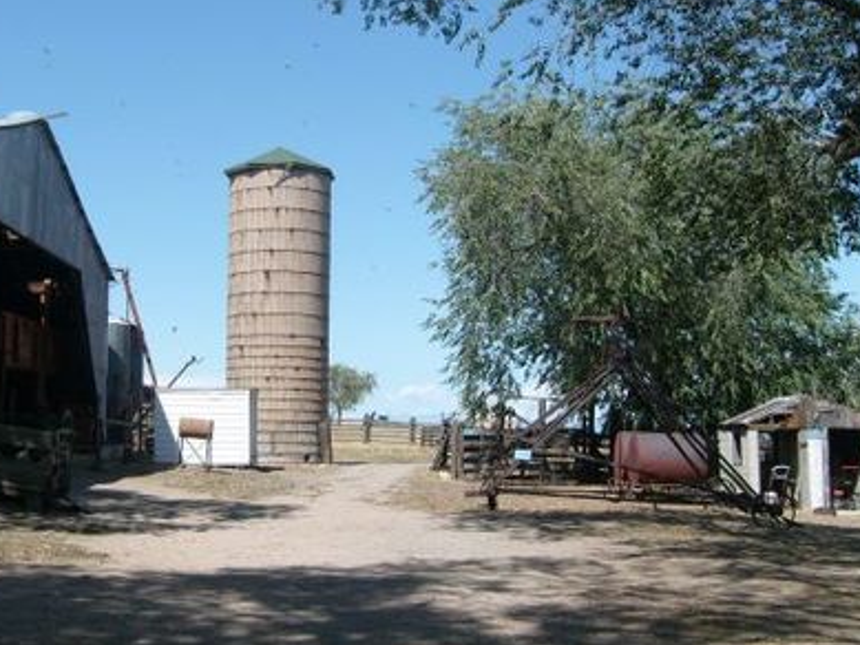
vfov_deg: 30.3
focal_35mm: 48
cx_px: 308
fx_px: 1193
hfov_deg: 39.3
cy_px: 300
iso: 80
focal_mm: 5.8
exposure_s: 1/350
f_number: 7.1
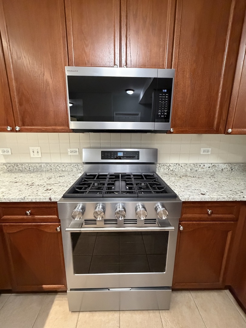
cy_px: 164
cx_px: 123
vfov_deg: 102.1
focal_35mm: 14
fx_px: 133
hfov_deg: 85.7
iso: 800
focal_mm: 2.22
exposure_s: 1/60
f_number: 2.2
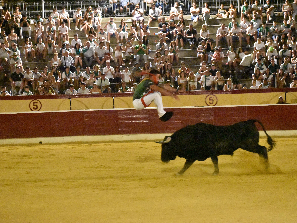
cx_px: 155
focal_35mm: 127
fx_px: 1090
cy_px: 111
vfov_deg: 11.7
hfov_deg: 15.5
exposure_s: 1/400
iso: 25600
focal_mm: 78
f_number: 5
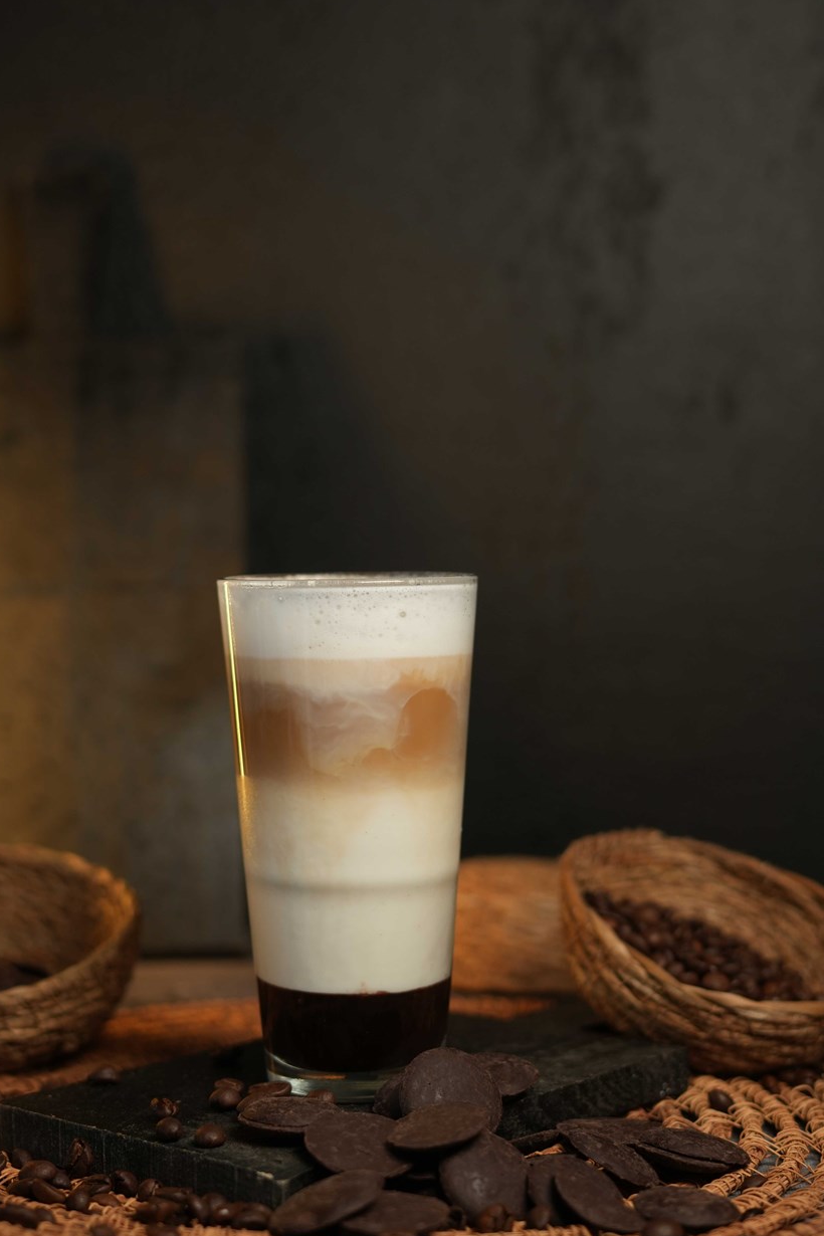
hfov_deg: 22.2
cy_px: 534
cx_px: 346
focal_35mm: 61
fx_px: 2094
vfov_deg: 32.8
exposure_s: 1/125
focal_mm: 50
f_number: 3.2
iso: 320
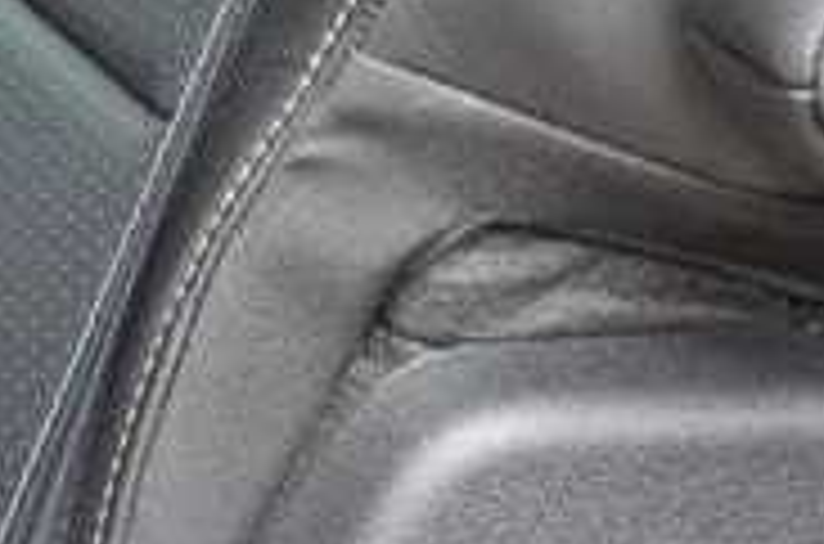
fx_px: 4726
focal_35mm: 207
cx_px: -527
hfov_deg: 9.6
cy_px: 1702
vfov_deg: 6.0
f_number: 9.5
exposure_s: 1/30
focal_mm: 18
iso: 400
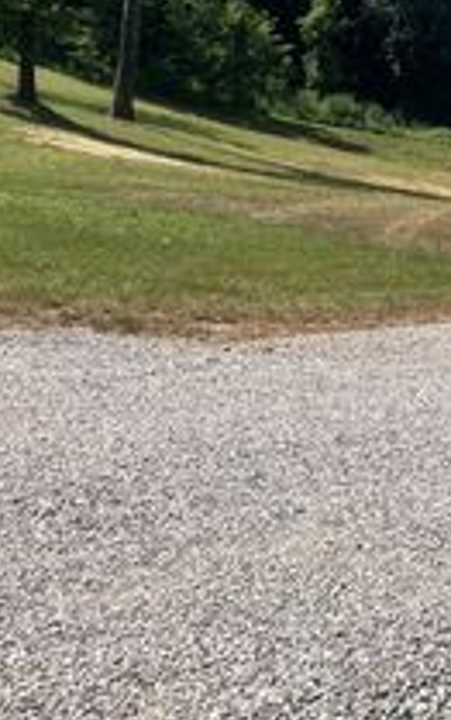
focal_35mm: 71
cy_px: 153
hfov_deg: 16.6
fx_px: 1393
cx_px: 695
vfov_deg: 28.4
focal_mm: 3.99
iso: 32
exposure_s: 1/2024
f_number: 1.8
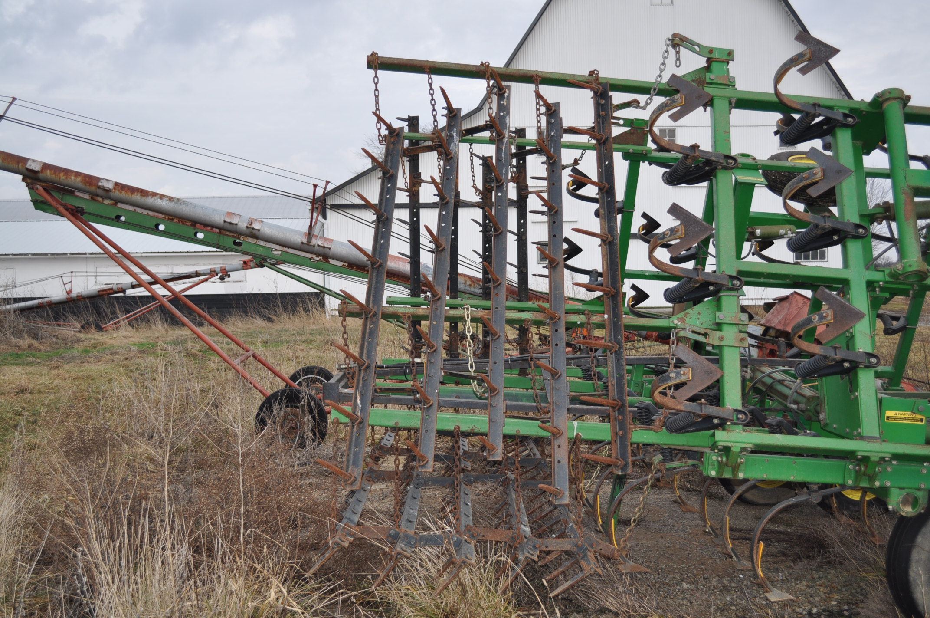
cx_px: 465
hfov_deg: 49.6
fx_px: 1006
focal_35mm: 39
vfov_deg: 34.1
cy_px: 309
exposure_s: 1/200
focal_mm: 26
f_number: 4.2
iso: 200
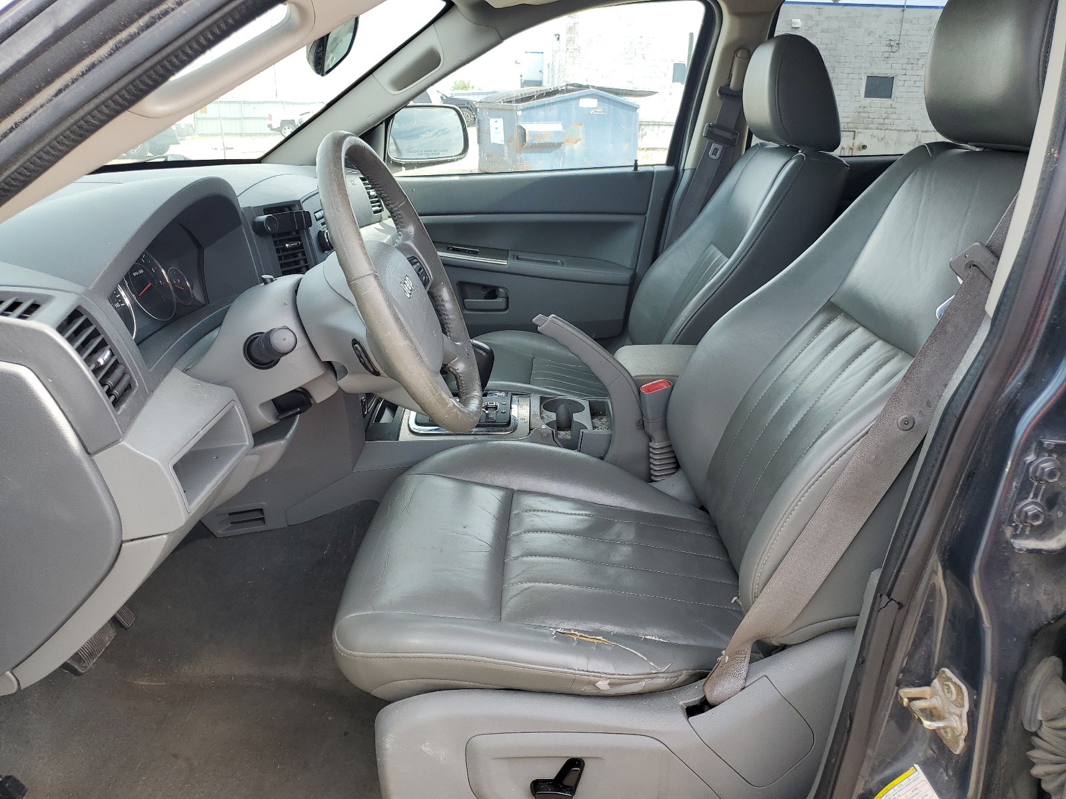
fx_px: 801
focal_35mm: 26
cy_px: 400
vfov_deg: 53.1
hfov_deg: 67.3
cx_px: 533
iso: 50
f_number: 1.5
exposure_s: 1/400
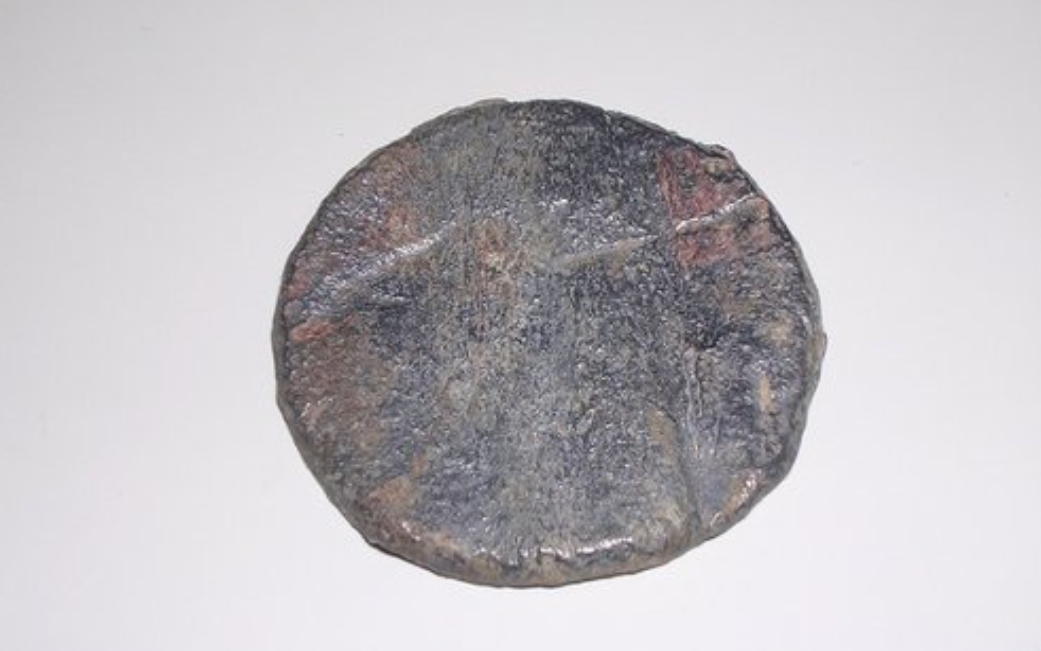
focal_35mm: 68
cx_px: 517
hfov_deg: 30.2
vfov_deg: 19.1
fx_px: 1929
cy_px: 332
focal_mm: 9.6
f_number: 7
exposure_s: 1/60.1
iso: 100
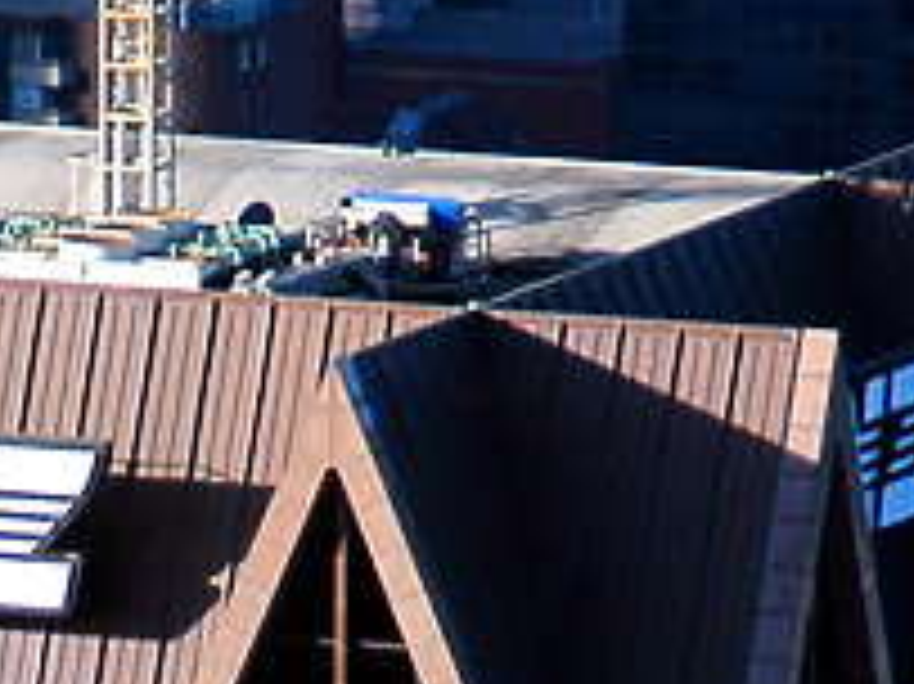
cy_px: 756
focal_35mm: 863
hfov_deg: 2.3
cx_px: 68
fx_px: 22777
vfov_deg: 1.7
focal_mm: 135
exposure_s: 1/500
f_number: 6.3
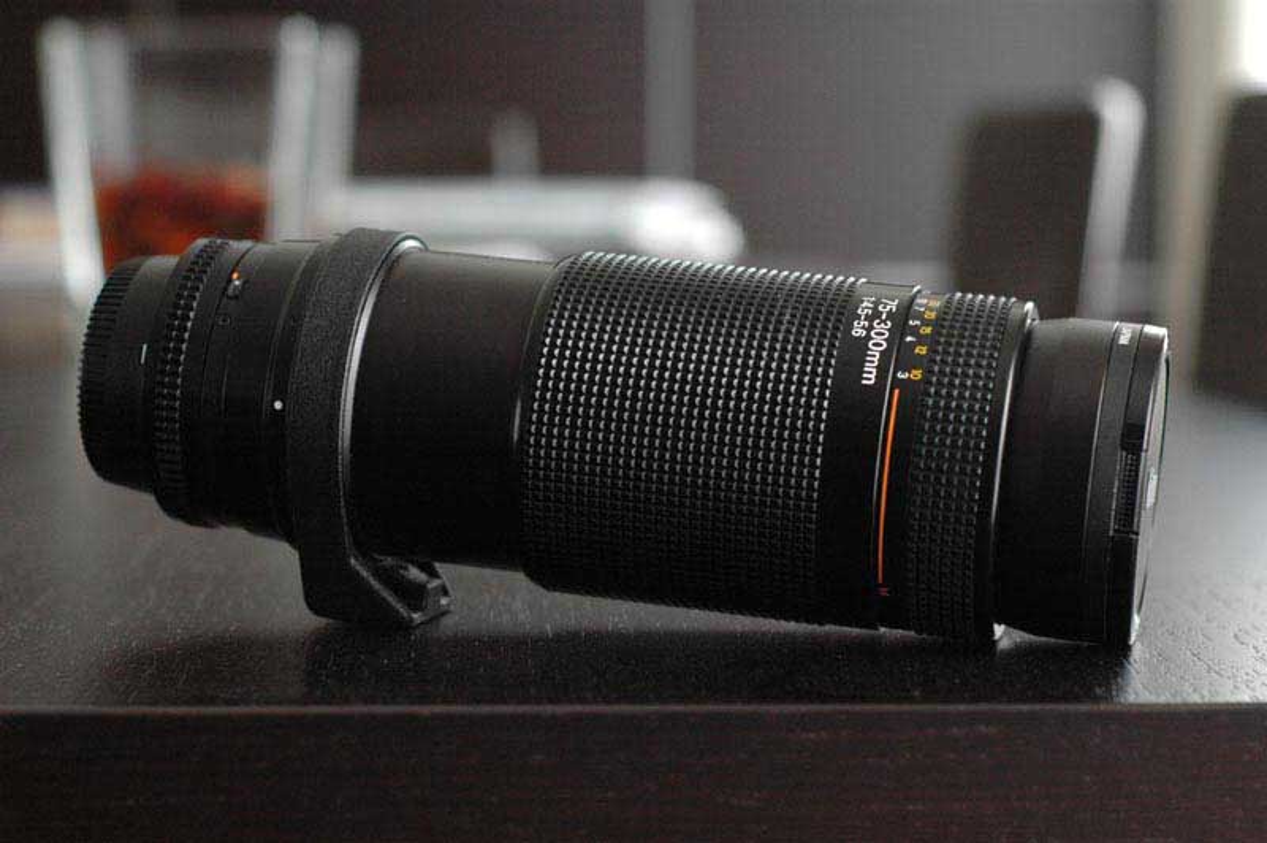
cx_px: 634
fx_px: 2637
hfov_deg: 27.0
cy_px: 422
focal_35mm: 75
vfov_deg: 18.2
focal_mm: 50
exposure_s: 1/60
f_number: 4
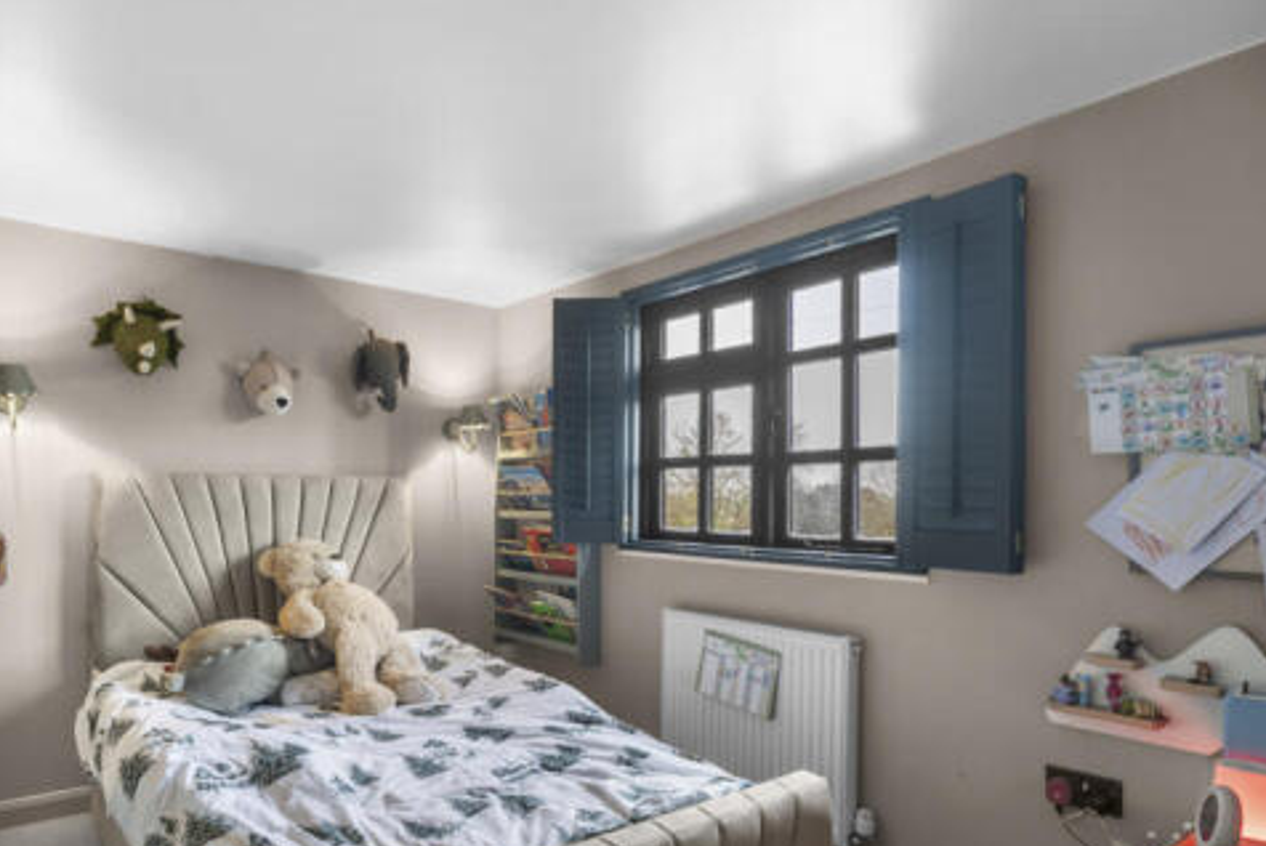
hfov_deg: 77.3
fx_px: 774
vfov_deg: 56.9
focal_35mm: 22
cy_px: 507
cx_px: 483
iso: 320
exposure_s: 1.3
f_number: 8
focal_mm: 16
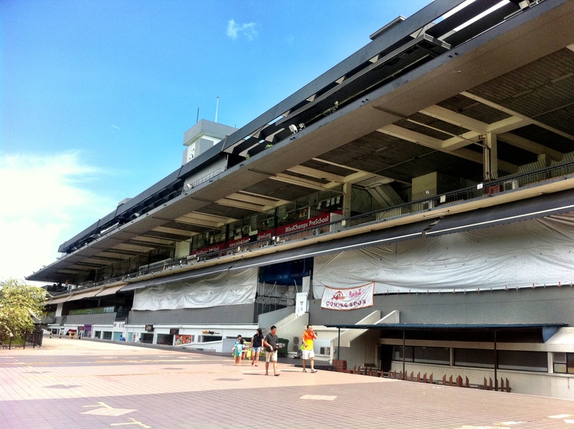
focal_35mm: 35
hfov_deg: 52.7
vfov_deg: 40.6
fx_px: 579
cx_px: 287
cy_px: 214
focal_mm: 3.85
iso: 80
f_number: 2.8
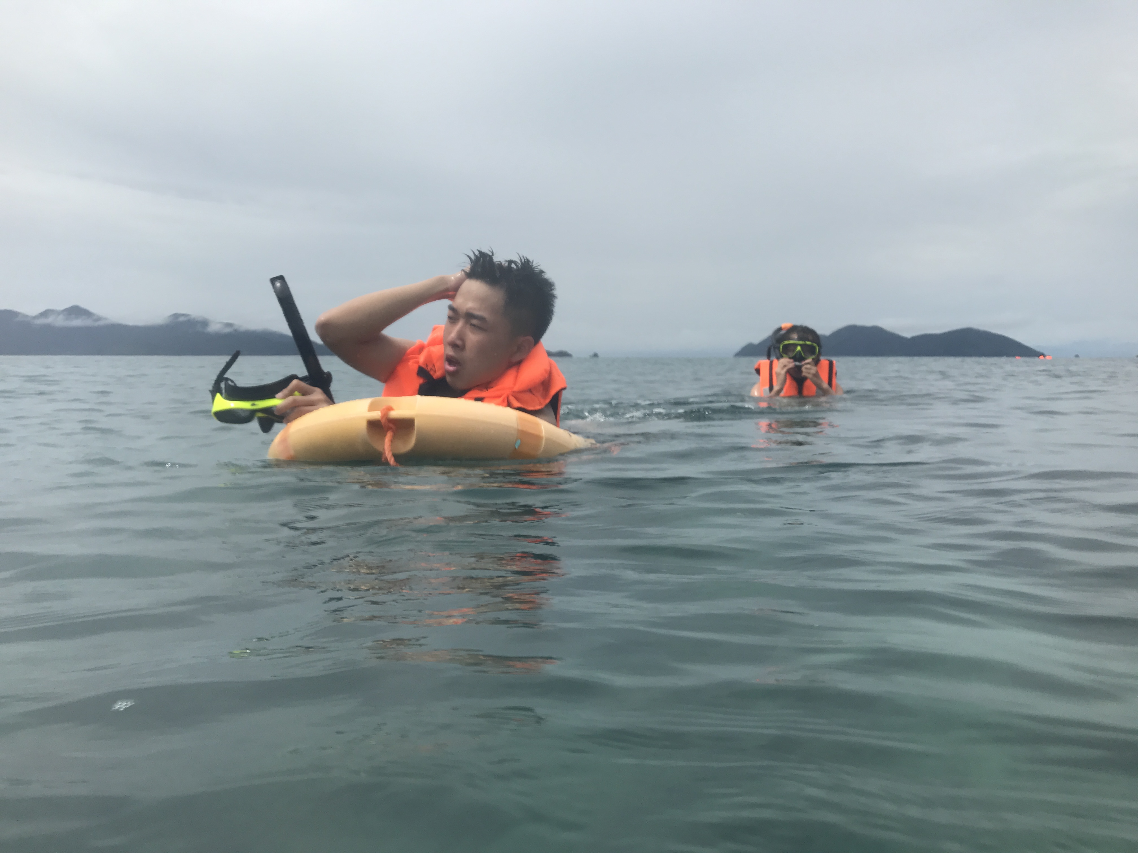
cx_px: 569
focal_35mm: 28
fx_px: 920
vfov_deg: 49.7
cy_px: 426
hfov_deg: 63.4
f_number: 1.8
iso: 20
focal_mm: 3.99
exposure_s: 1/3546
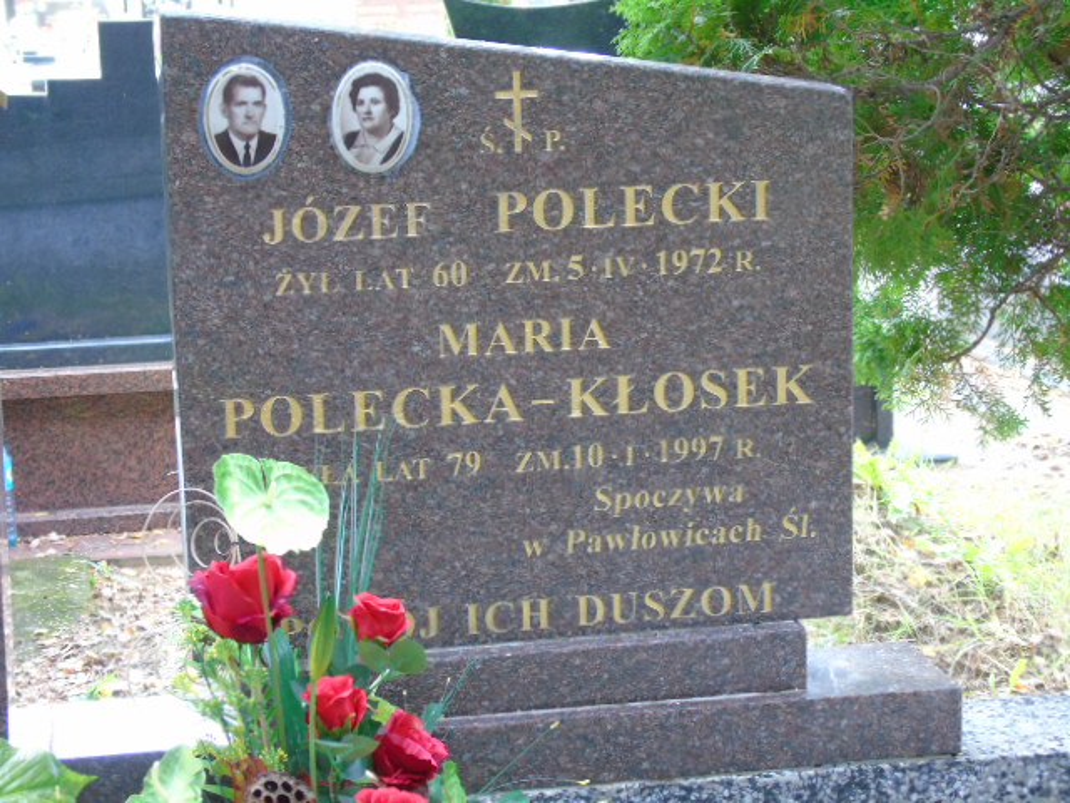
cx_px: 535
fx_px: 2535
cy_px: 402
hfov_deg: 23.8
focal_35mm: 82
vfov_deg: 18.0
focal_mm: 15
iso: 400
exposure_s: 1/15
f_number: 4.1
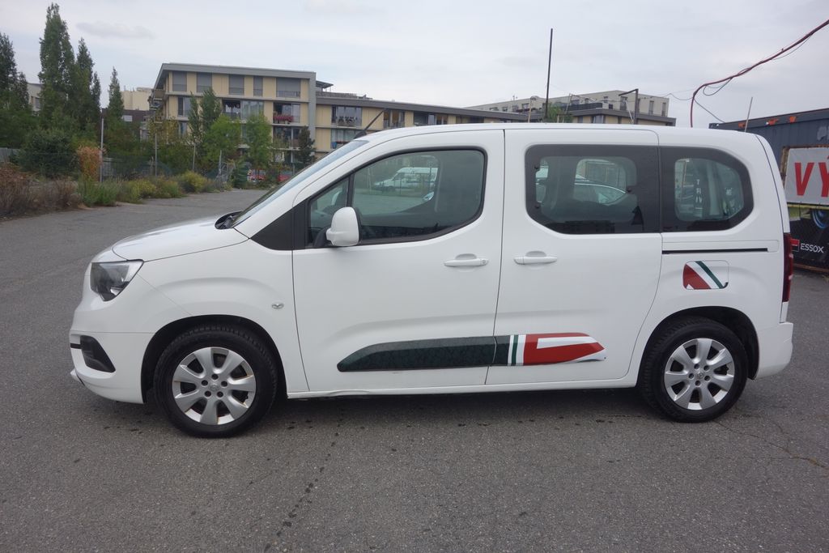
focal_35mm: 28
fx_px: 645
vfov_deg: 46.4
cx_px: 414
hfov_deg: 65.5
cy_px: 276
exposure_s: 1/320
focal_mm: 10.4
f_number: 5.6
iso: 125
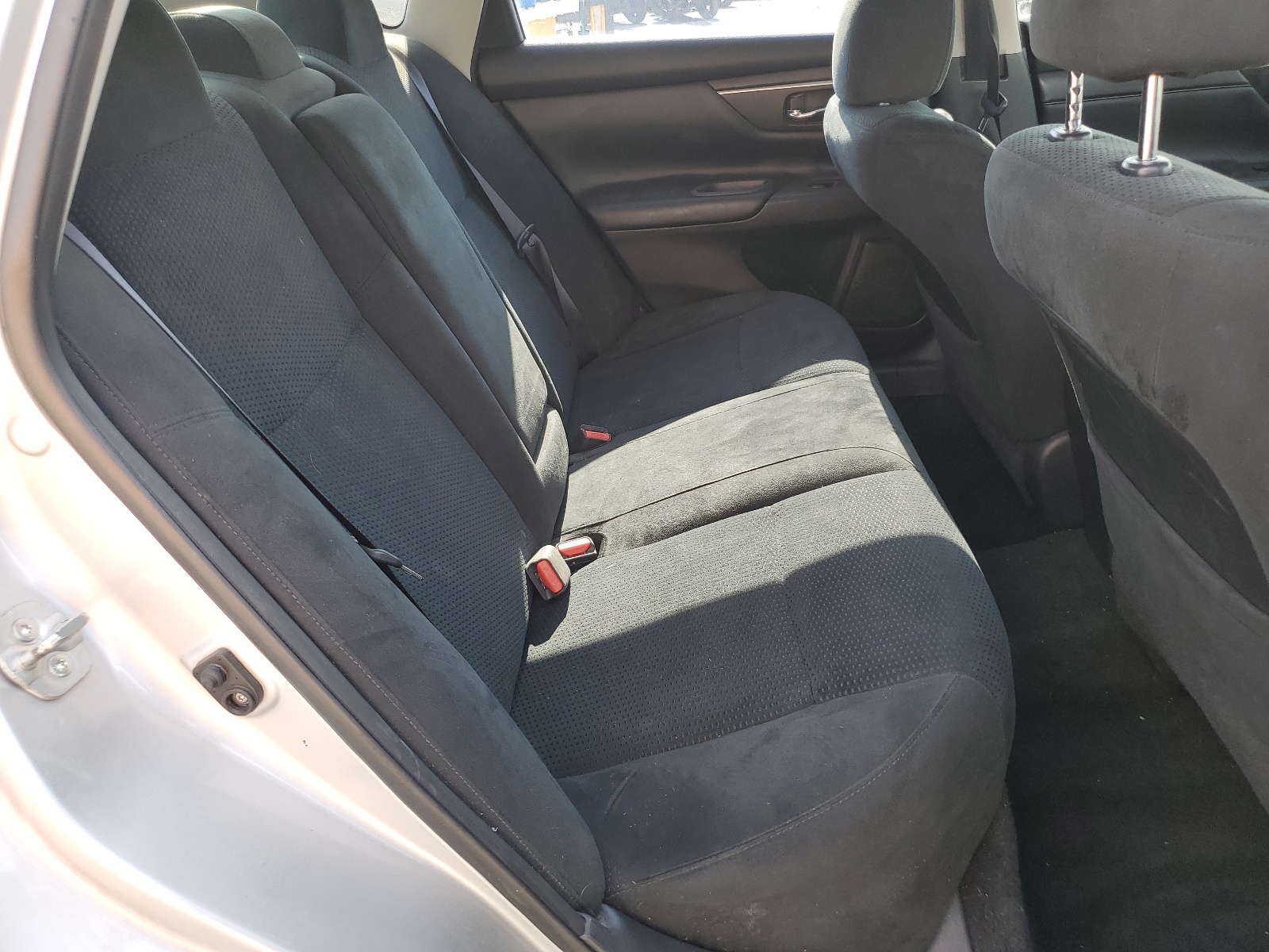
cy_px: 476
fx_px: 953
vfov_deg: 53.1
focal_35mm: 26
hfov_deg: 67.3
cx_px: 634
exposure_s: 1/149
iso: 50
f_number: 1.5
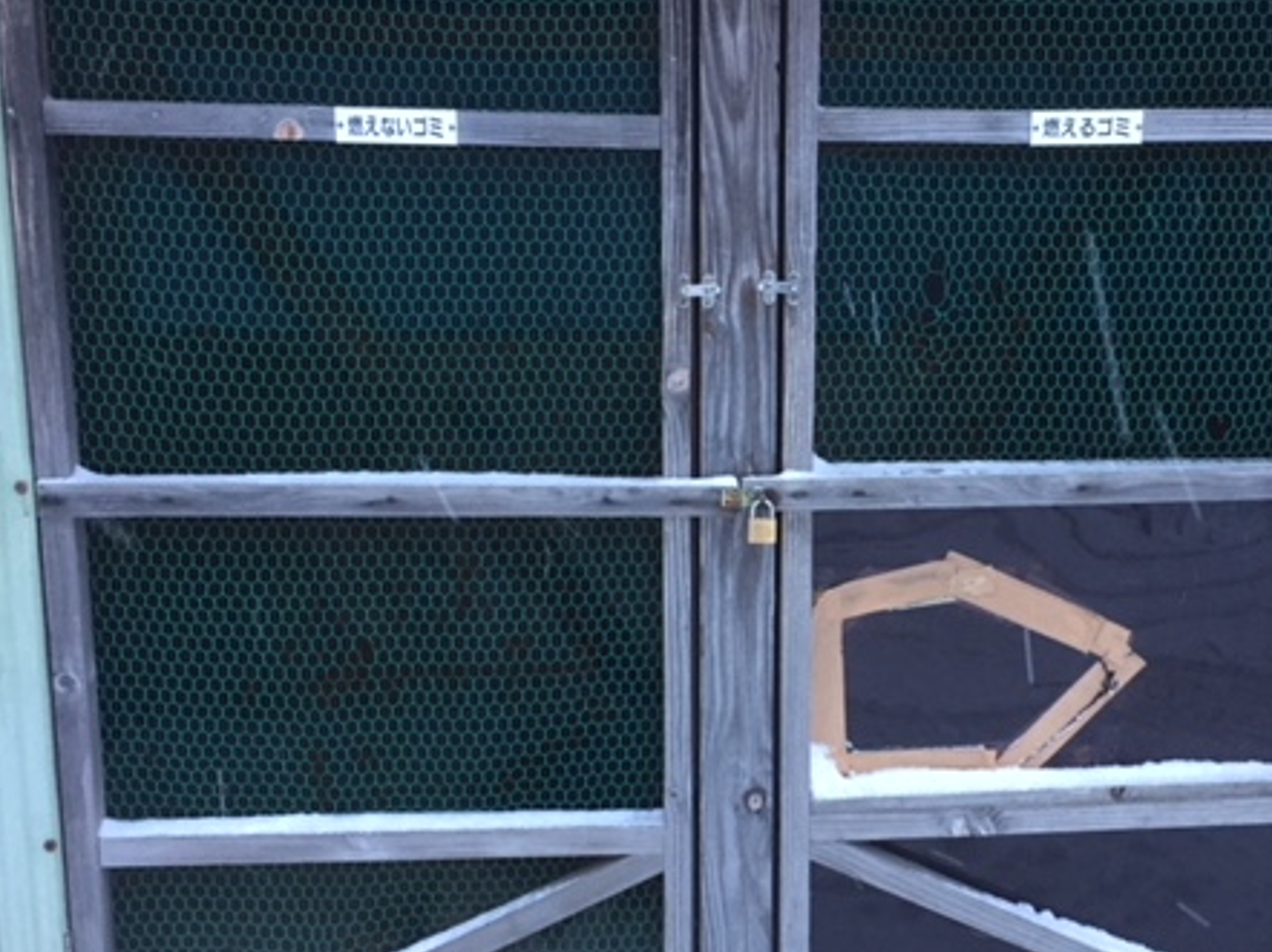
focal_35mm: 42
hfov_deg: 44.5
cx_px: 774
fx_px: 1542
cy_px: 489
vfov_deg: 34.3
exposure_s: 1/30
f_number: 2.2
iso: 125
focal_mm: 4.15
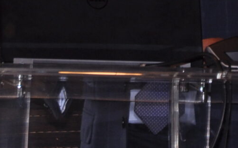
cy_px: -148
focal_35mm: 622
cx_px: 148
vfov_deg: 2.1
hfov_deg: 3.4
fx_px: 4033
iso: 200
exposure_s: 1/60
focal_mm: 80
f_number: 5.3
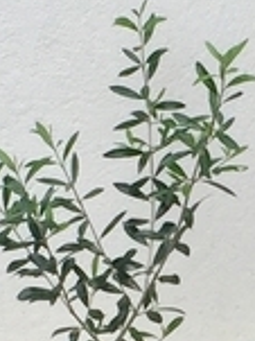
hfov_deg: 6.4
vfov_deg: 8.6
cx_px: 309
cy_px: 357
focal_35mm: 230
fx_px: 2262
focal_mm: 4.15
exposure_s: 1/1464
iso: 32
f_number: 2.2
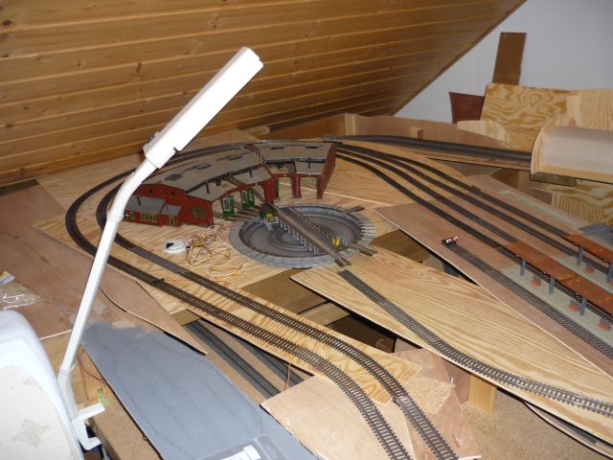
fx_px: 584
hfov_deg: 55.4
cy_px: 230
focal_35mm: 33
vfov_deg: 42.9
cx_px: 306
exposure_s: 1/30
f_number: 2.8
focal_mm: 5.5
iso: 125
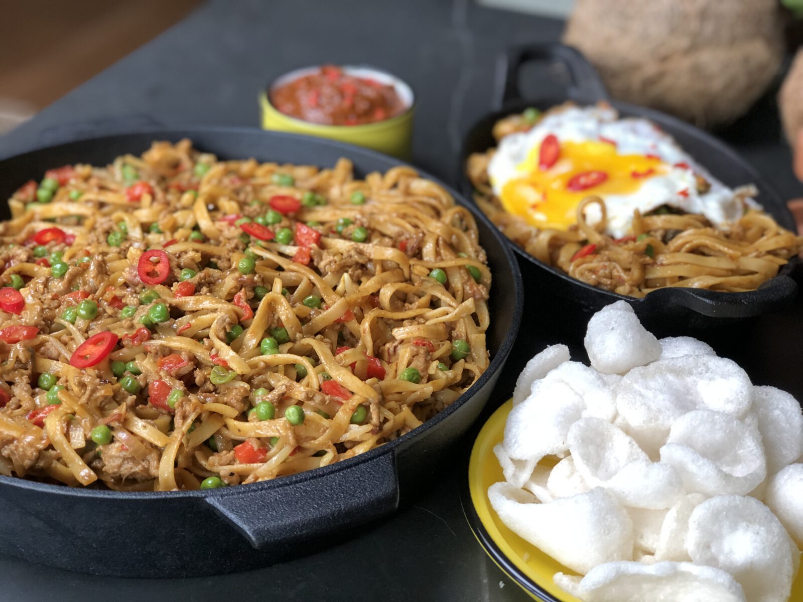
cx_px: 402
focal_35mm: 57
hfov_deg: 33.8
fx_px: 1322
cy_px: 301
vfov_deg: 25.7
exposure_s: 1/34
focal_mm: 6.6
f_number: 2.8
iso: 100
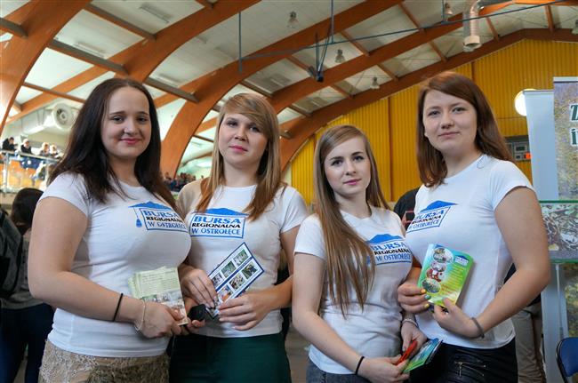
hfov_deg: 53.2
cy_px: 192
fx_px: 577
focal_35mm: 36
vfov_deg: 36.7
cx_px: 289
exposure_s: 1/160
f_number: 4
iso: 1000
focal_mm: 24
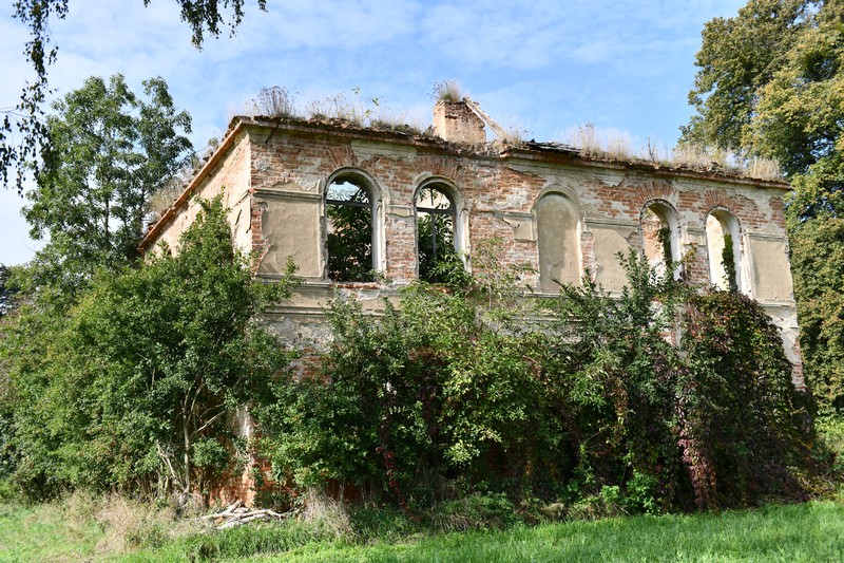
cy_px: 282
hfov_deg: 48.5
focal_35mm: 40
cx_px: 422
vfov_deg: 33.4
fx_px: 938
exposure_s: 1/5000
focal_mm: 40
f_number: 3.5
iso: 400
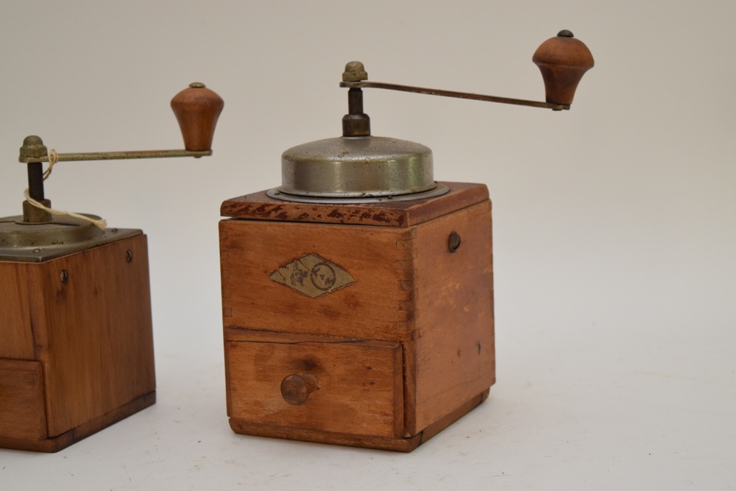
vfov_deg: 18.9
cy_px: 246
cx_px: 368
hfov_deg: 28.1
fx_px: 1472
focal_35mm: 72
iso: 800
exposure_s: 1/100
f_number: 5.6
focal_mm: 48
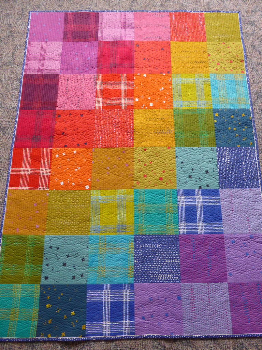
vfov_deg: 69.4
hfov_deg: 54.9
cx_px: 131
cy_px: 175
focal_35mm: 25
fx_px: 252
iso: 400
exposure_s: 1/50
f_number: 3.3
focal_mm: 4.3
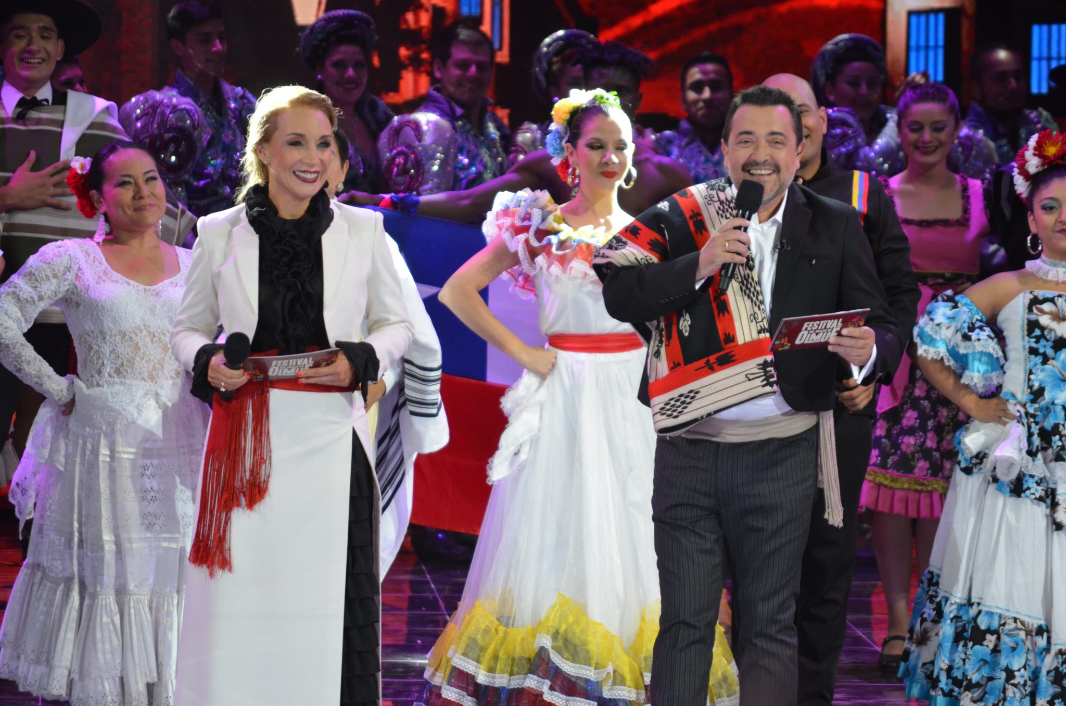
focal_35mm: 300
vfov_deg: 4.6
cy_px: 353
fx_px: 8864
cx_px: 533
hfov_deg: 6.9
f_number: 5.6
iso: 1250
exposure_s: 1/160
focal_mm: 200
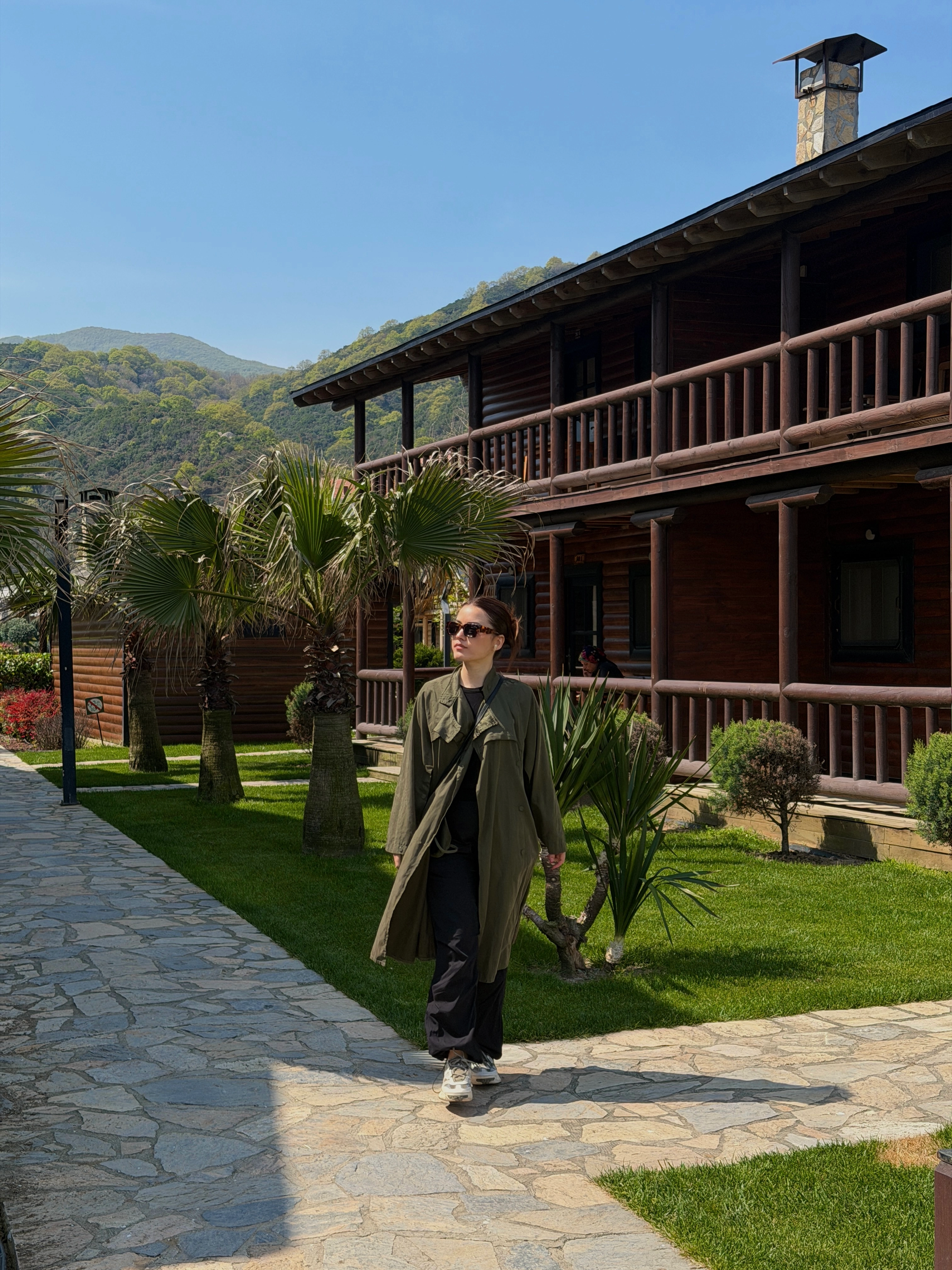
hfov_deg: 30.3
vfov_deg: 39.7
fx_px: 1760
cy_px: 635
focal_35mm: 48
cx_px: 476
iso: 64
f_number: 1.78
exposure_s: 1/3704
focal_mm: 6.76
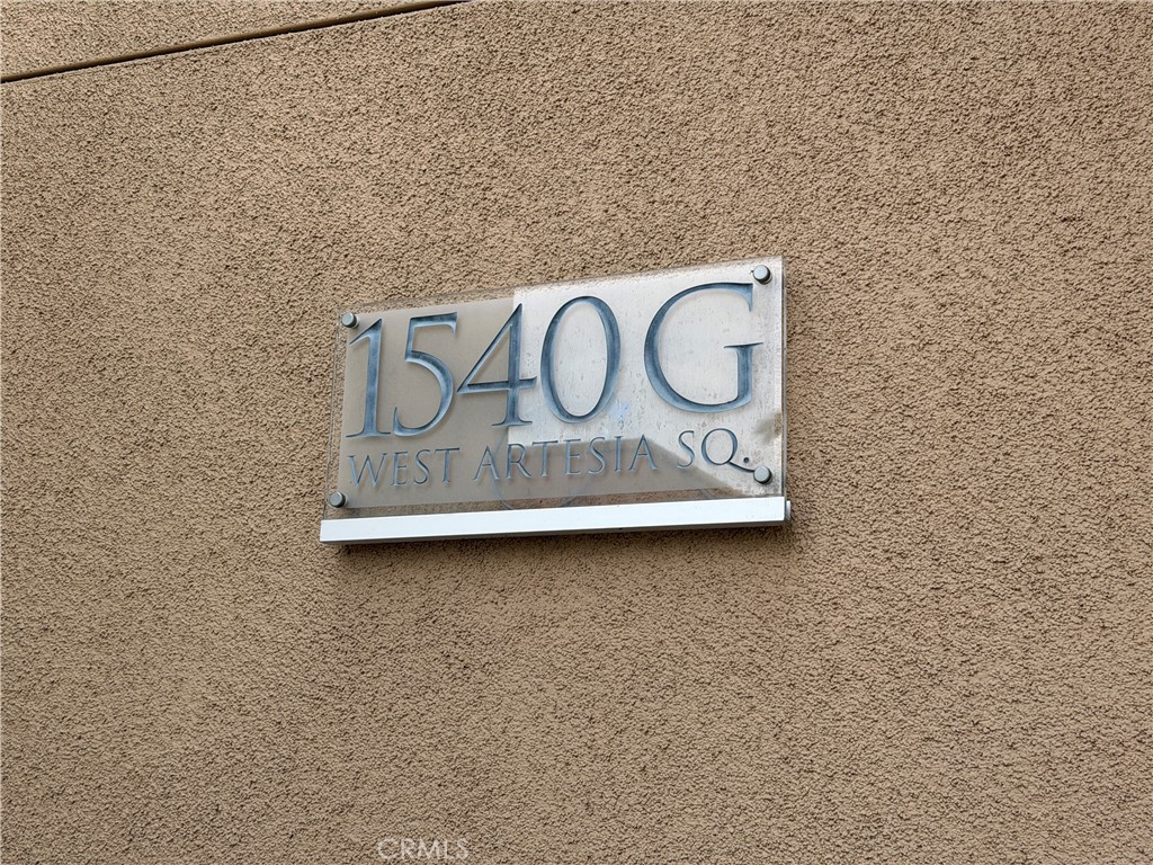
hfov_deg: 39.7
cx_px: 576
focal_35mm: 48
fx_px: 1599
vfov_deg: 30.3
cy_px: 432
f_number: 1.78
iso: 64
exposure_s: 1/578
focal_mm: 6.76
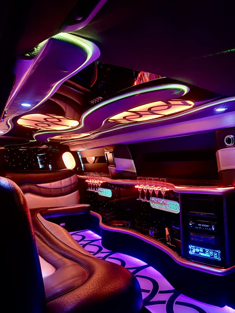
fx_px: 235
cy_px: 156
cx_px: 118
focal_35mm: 26
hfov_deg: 53.1
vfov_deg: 67.3
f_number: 1.8
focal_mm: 4.25
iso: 400
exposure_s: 1/8
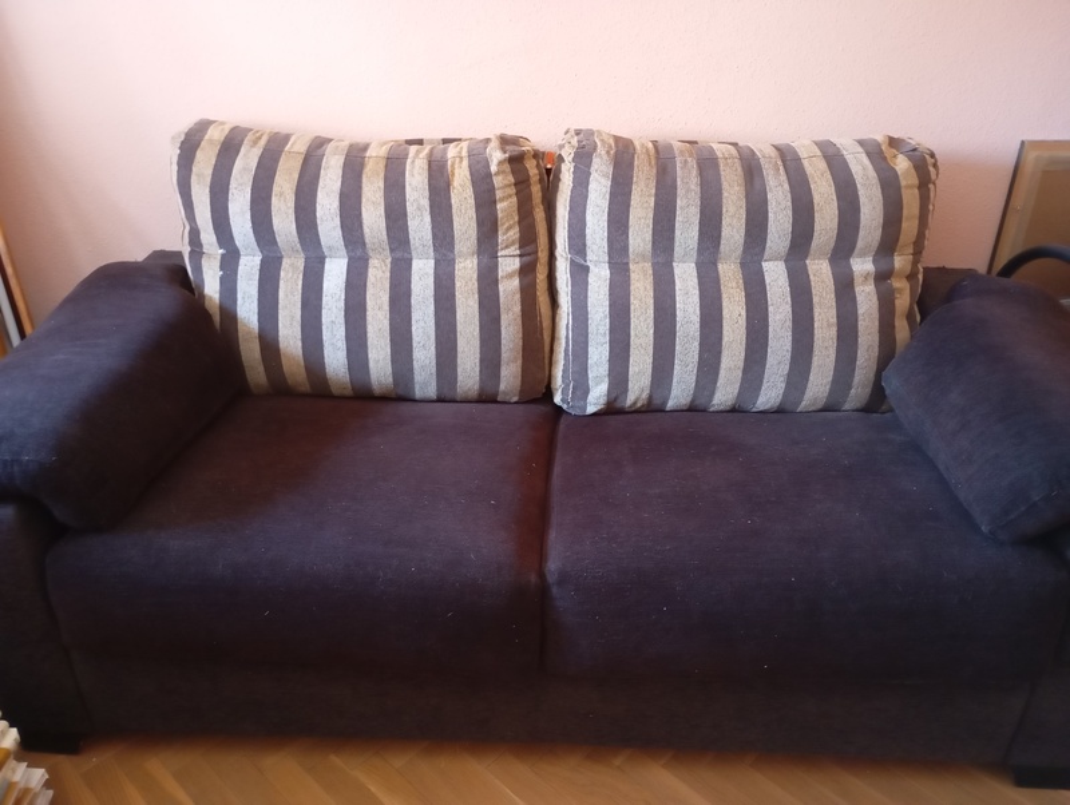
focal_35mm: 28
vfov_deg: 49.8
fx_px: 867
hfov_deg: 63.4
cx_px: 535
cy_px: 402
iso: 3540
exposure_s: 1/16.7
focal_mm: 4.27
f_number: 1.8
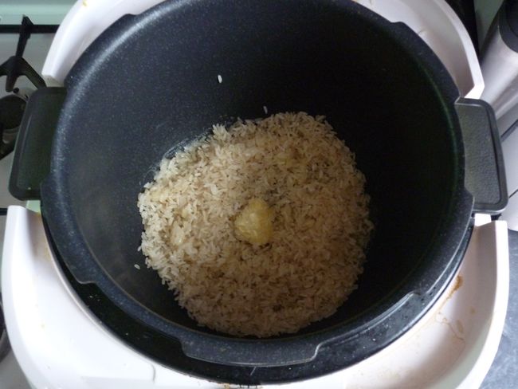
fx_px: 494
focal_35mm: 33
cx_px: 259
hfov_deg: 55.3
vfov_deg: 43.0
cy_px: 194
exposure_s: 1/8
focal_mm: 5.5
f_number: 2.8
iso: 400
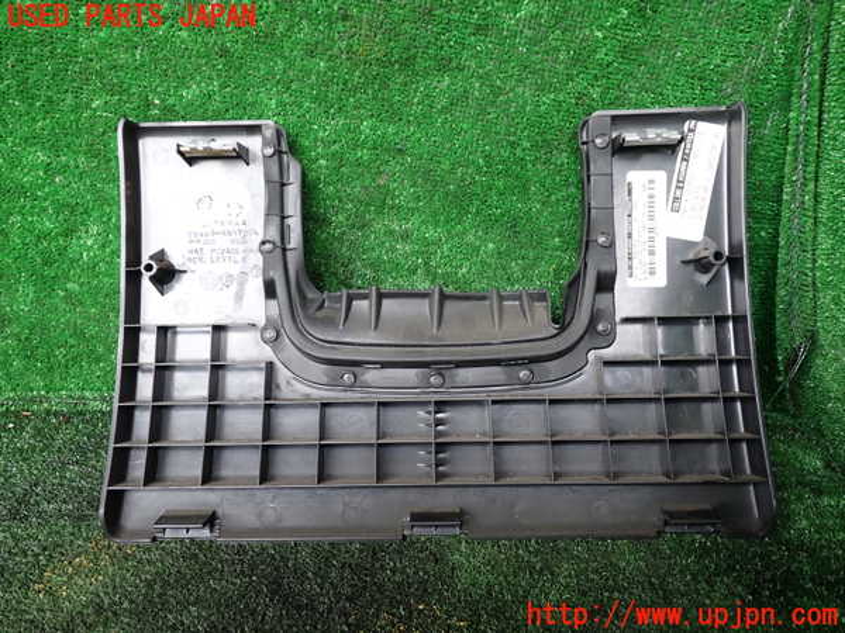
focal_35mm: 30
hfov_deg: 60.0
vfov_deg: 46.8
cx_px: 422
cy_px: 316
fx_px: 732
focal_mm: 5.4
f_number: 2.3
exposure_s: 1/60
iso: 125
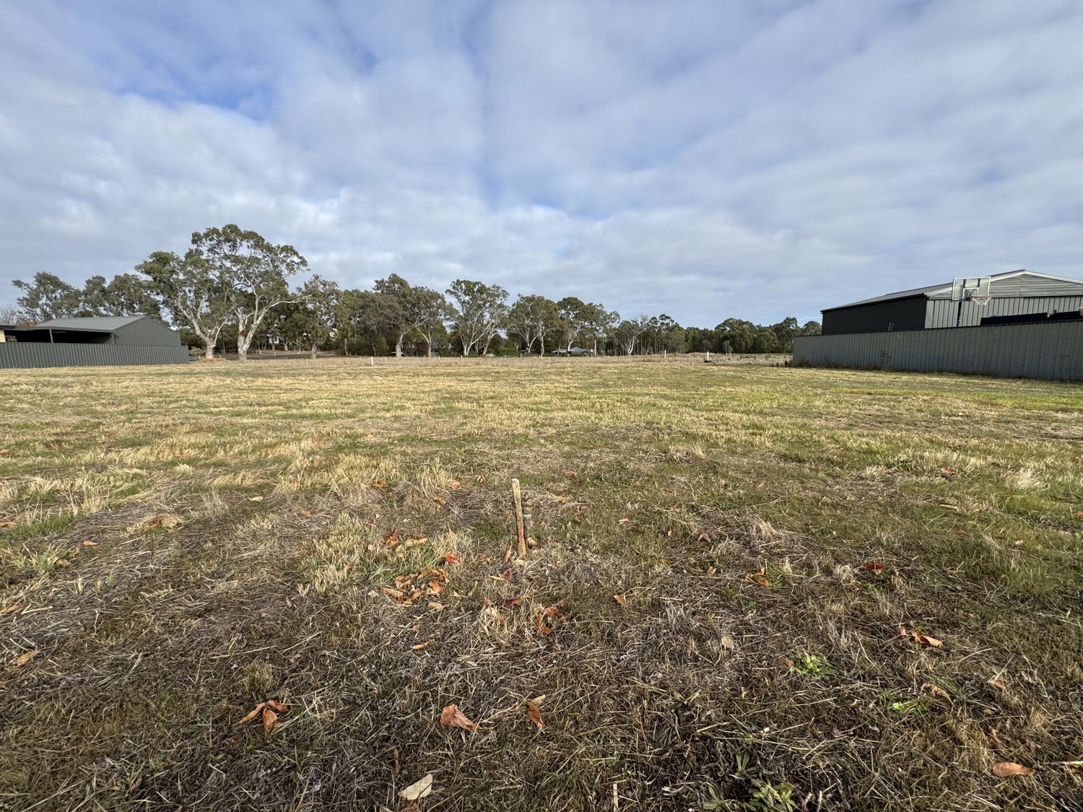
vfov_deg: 85.7
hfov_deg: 102.1
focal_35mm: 14
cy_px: 406
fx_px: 438
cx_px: 542
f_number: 2.2
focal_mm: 2.22
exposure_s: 1/1236
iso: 40
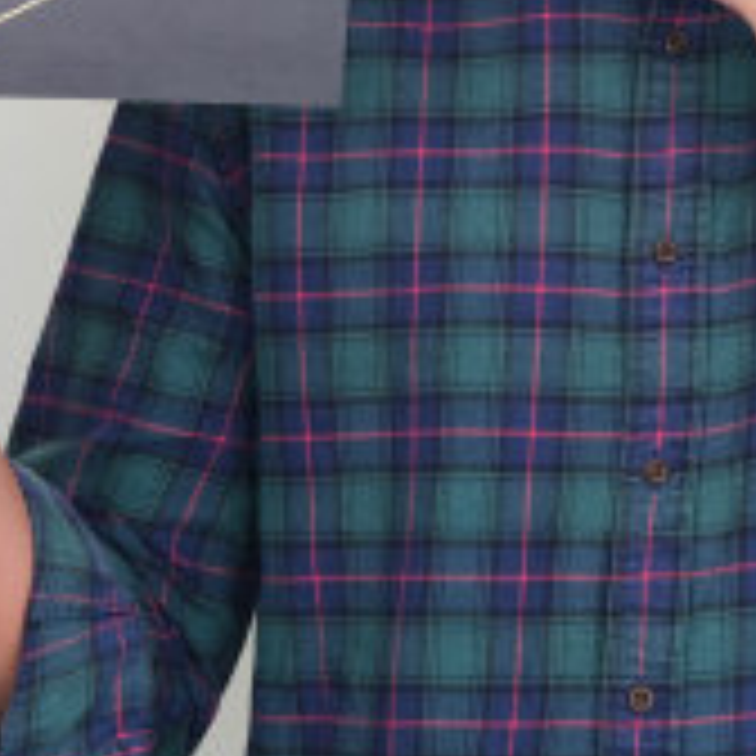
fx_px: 4052
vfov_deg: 10.5
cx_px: 558
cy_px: -63
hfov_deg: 10.6
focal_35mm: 164
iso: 160
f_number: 5.6
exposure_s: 1/100
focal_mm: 35
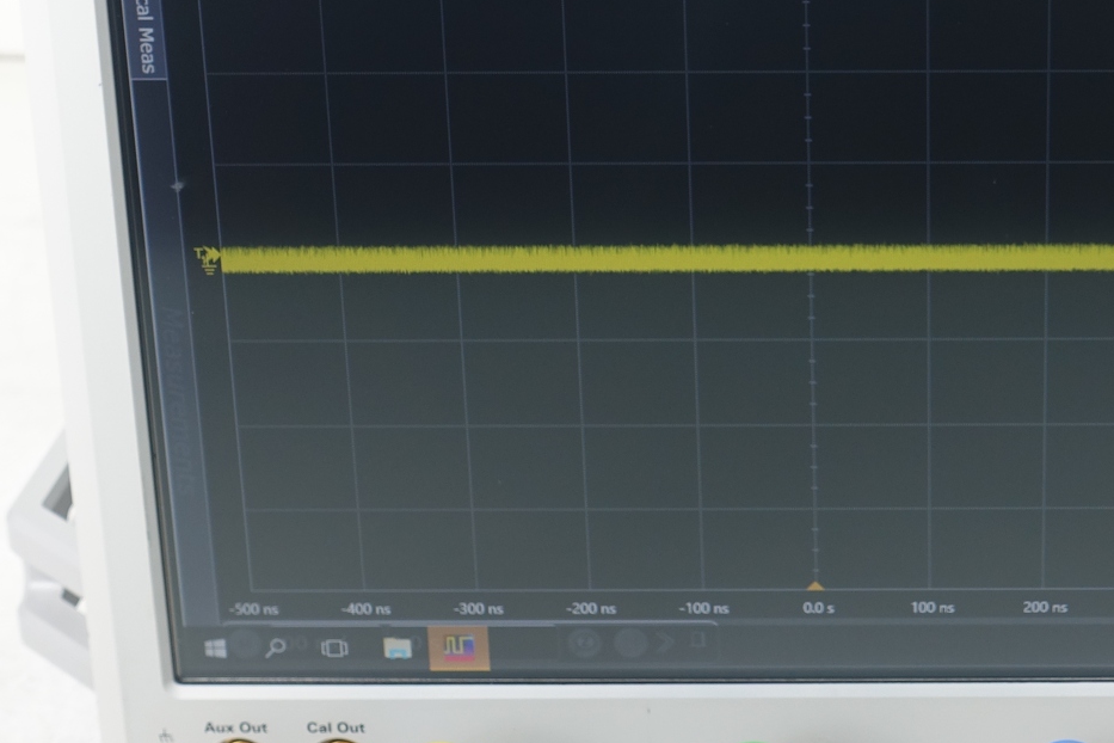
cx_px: 929
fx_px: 3125
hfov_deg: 19.9
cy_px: 195
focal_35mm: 101
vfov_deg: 13.5
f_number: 4
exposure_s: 1/80
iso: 125
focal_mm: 16.84
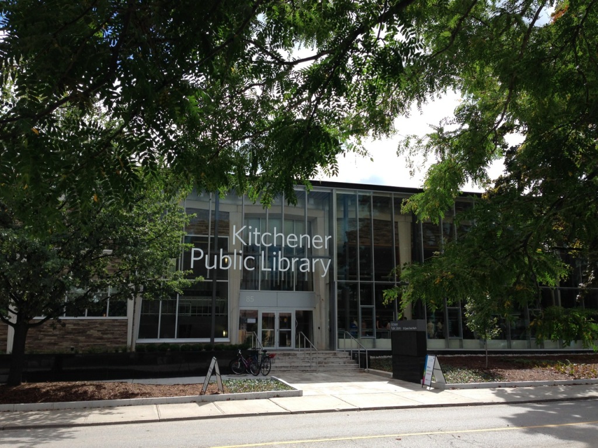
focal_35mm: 33
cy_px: 224
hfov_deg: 55.4
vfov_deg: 42.9
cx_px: 299
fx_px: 570
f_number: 2.4
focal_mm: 4.12
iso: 50
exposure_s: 1/985
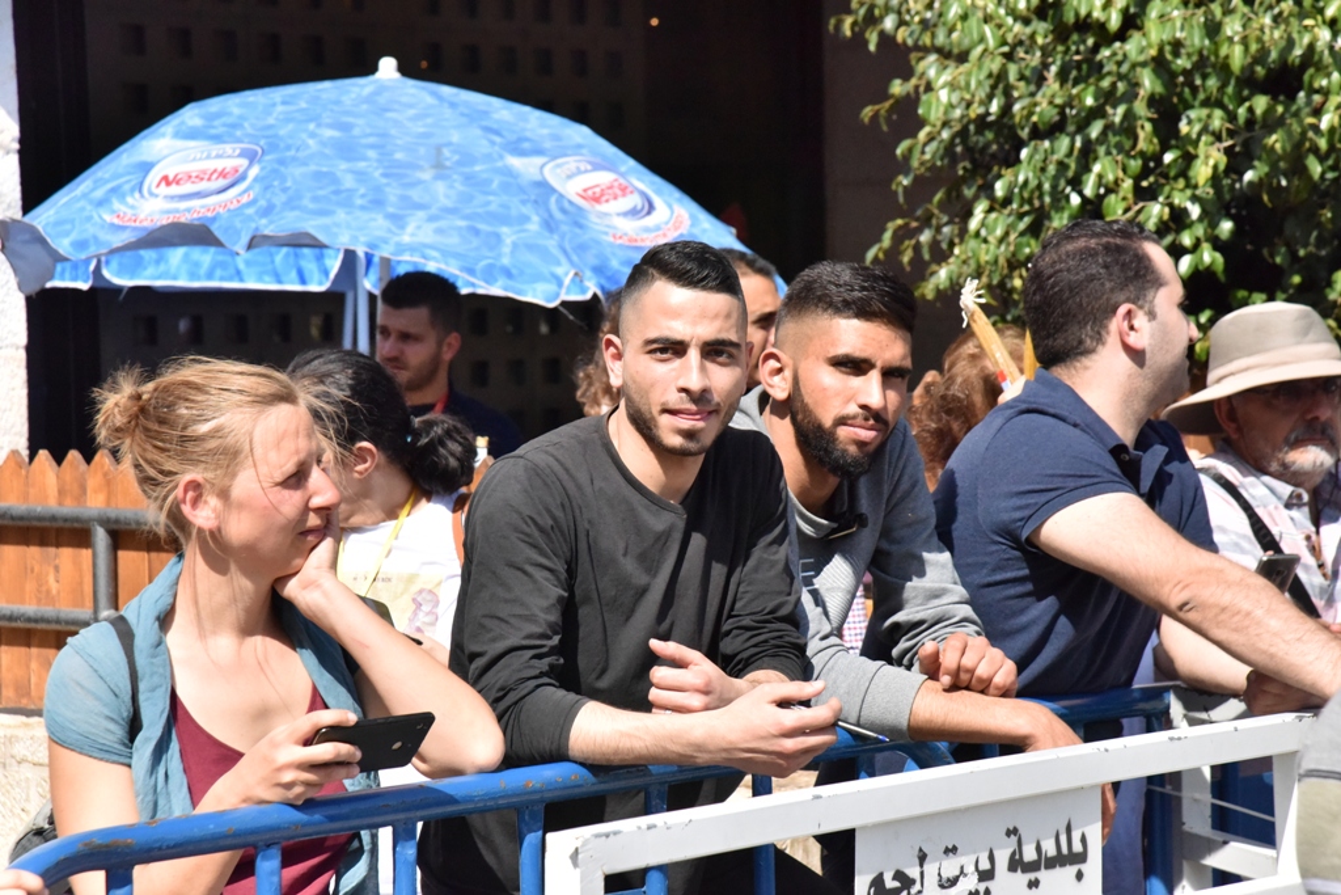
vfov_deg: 12.2
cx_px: 670
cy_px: 448
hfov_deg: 18.3
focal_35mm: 112
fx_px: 4172
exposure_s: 1/8000
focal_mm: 112
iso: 5000
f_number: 10
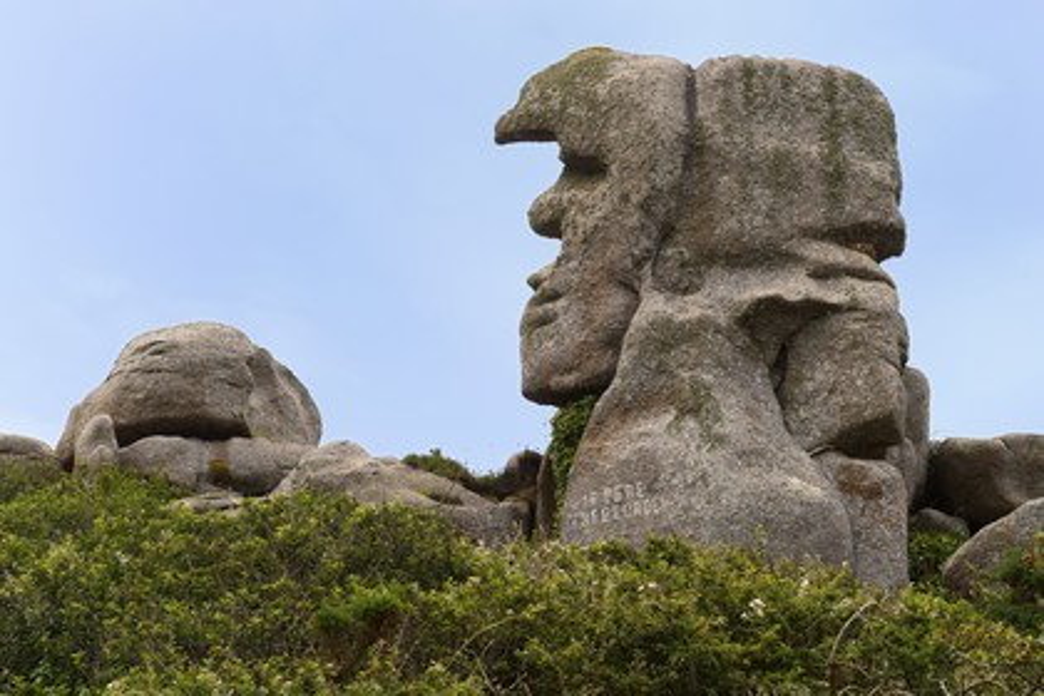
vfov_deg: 24.2
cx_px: 522
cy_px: 348
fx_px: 1624
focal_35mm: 56
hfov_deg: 35.6
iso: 200
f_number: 11
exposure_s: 1/200
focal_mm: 56
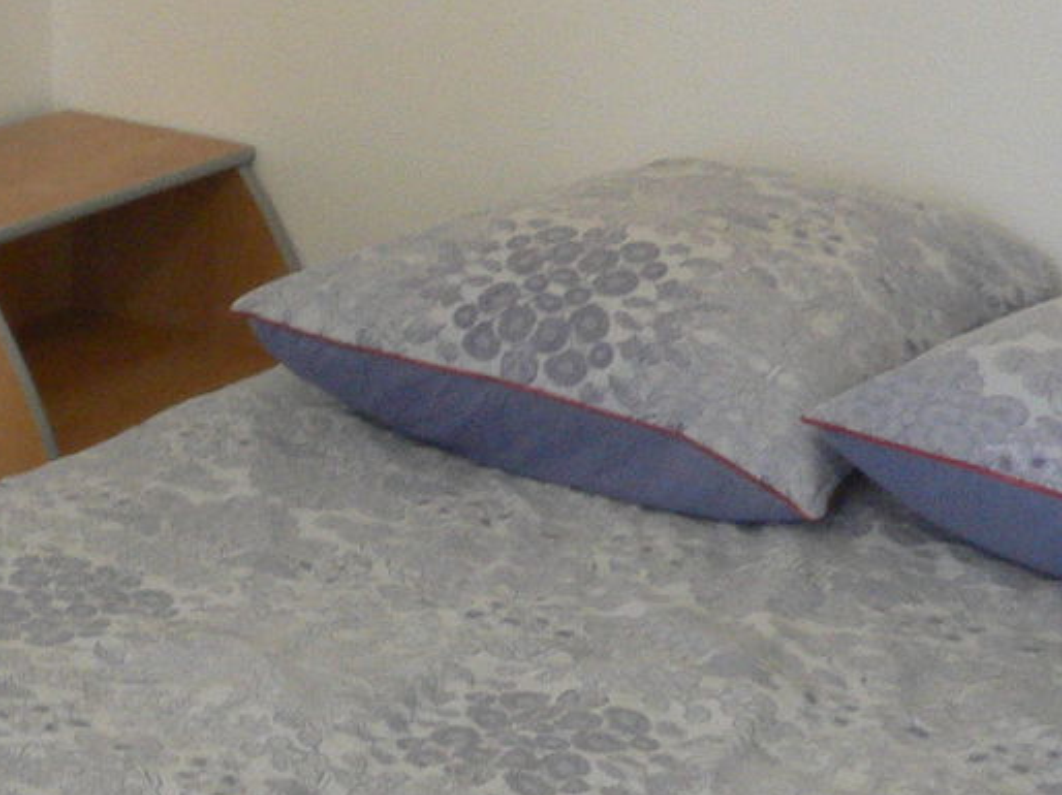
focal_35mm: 109
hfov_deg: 18.0
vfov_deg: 13.4
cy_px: 789
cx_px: 273
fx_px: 3342
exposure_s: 1/15
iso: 200
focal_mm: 5.8
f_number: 2.8
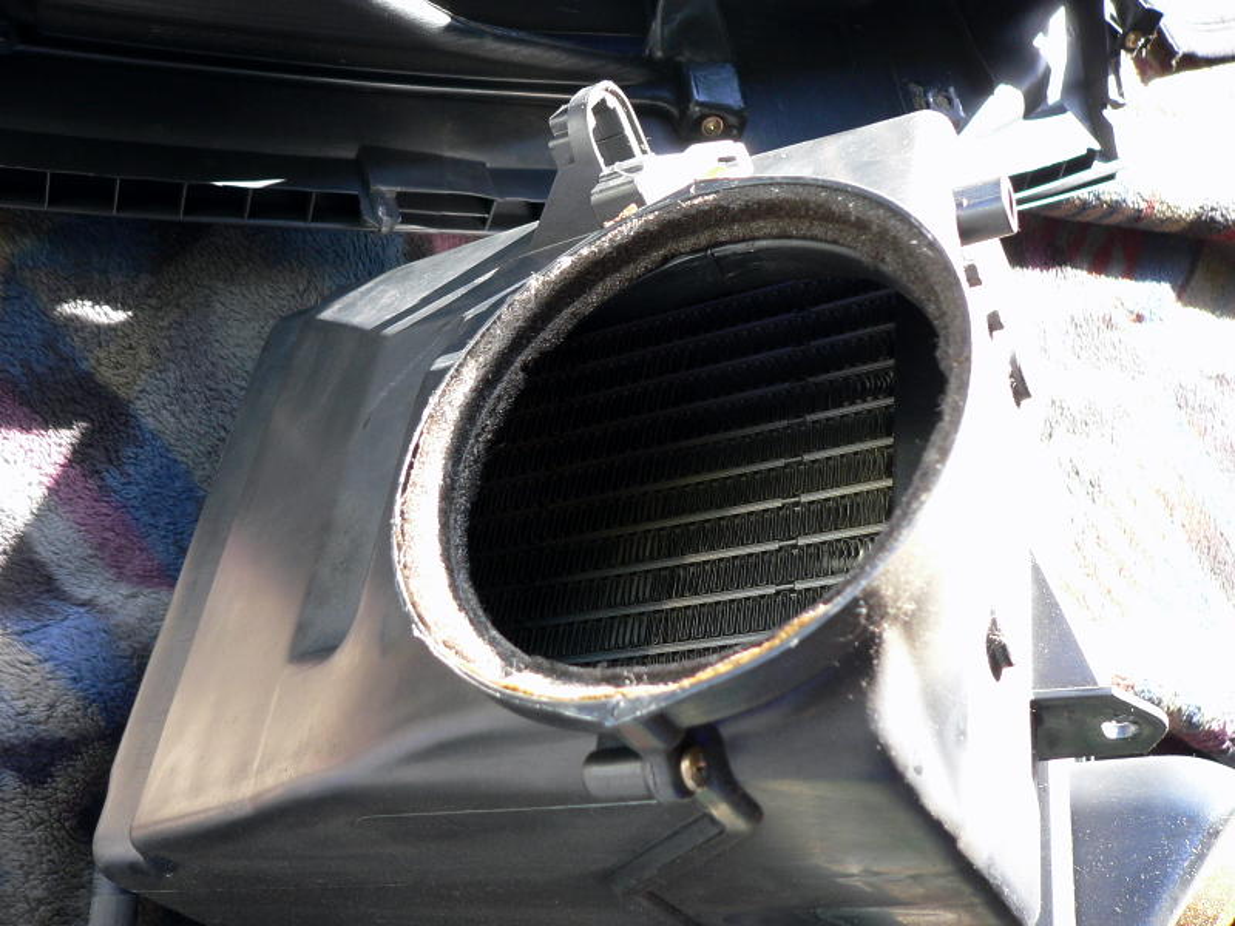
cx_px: 618
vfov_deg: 39.7
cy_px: 463
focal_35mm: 36
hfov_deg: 51.4
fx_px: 1284
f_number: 2.8
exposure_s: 1/60
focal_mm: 6
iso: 100
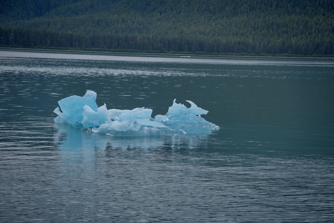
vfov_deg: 10.3
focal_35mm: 133
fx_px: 1234
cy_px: 115
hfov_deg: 15.4
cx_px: 170
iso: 100
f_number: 9
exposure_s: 1/320
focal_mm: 125
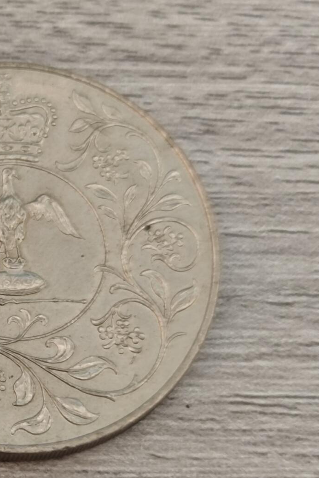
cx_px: 29
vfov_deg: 19.5
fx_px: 1396
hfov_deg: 12.9
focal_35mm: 105
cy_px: 241
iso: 400
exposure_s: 1/50
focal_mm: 8.7
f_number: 1.9
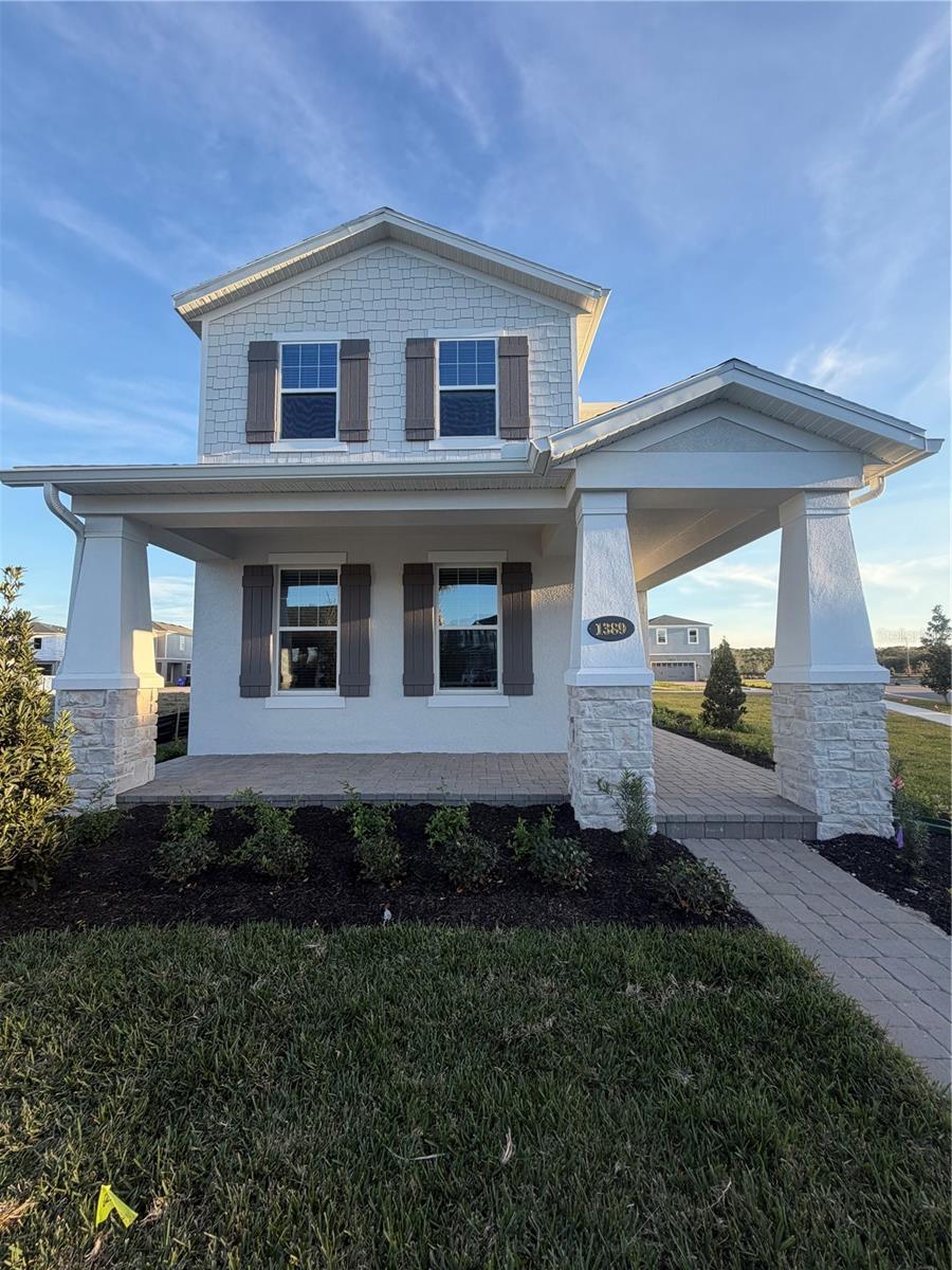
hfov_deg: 85.7
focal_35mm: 14
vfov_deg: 102.1
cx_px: 476
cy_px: 635
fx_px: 513
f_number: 2.2
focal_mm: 2.22
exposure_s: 1/458
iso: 64
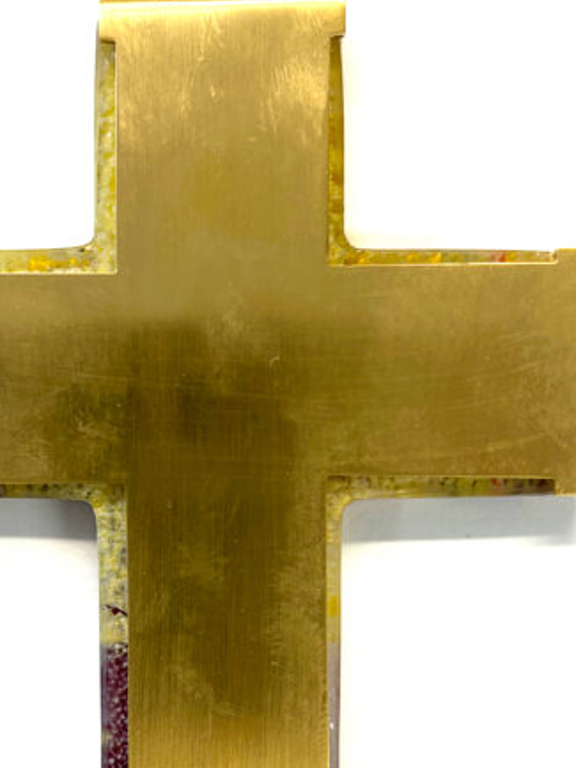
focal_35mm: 48
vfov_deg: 39.1
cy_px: 518
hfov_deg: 30.2
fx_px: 1064
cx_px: 218
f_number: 1.5
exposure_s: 1/106
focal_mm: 5.7
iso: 32
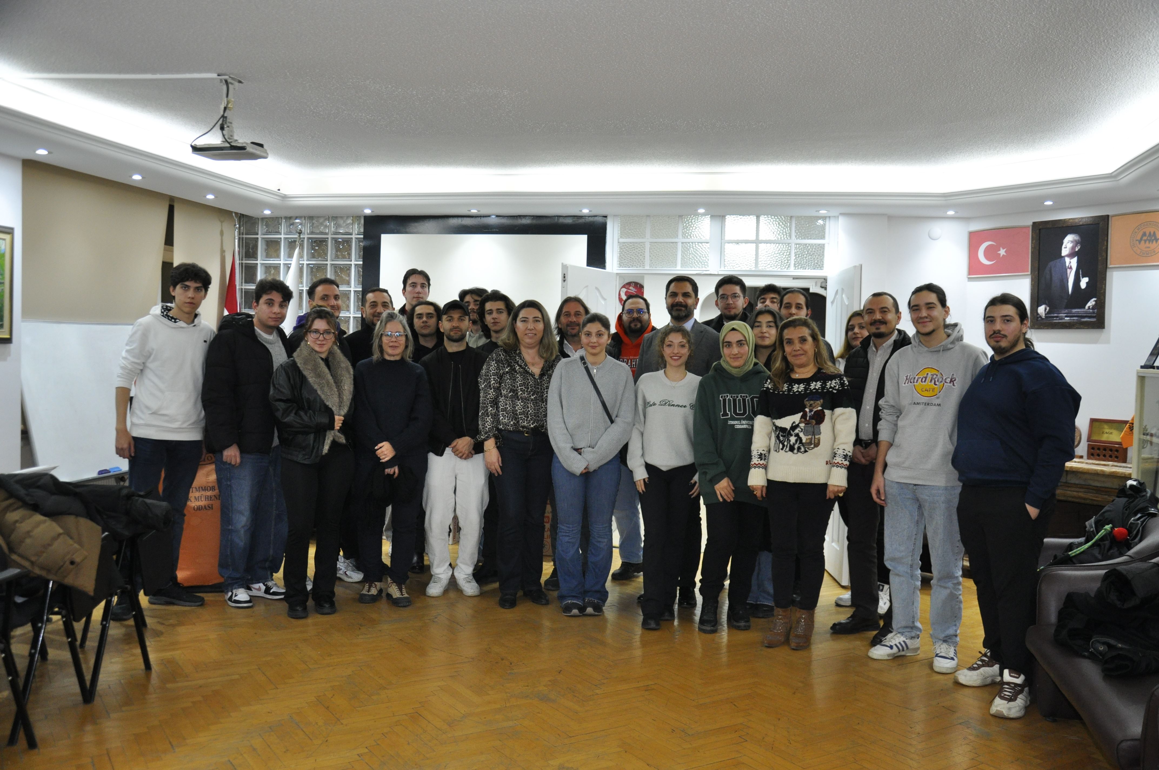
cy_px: 385
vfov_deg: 41.6
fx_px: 1013
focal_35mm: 32
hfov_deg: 59.6
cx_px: 580
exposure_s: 1/60
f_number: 3.8
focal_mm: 21
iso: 800
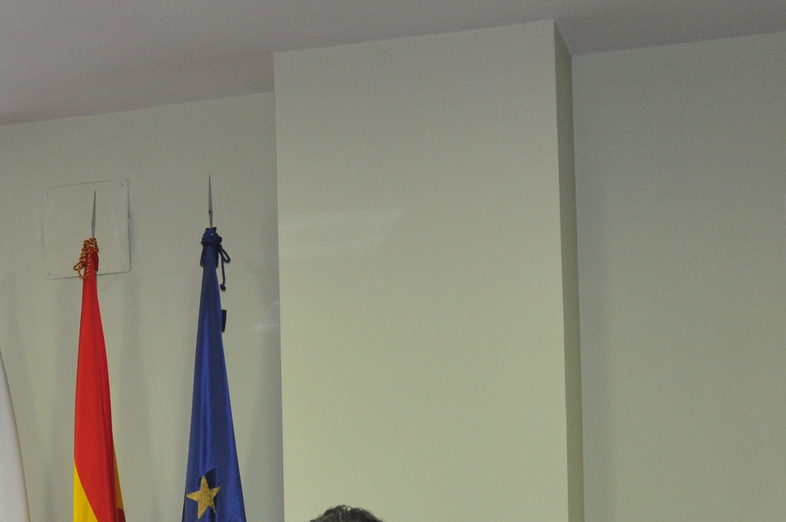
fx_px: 1751
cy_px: 533
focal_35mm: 80
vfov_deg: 16.6
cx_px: 155
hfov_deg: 24.9
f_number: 3.8
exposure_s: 1/125
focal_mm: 21
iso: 560
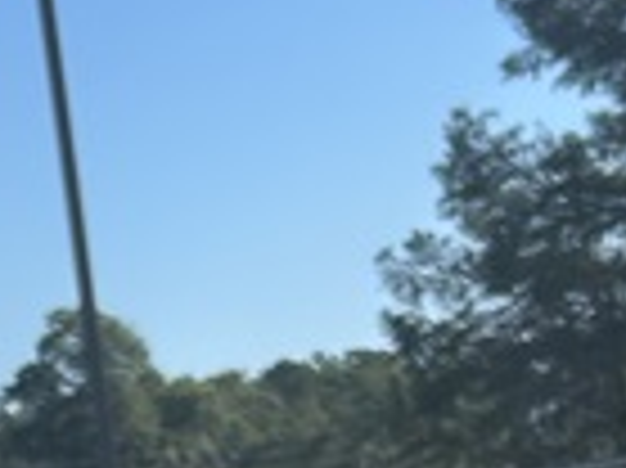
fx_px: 3469
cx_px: -513
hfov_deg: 9.8
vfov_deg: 7.1
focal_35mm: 192
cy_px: 1233
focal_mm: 5.7
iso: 50
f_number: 1.5
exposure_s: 1/2571
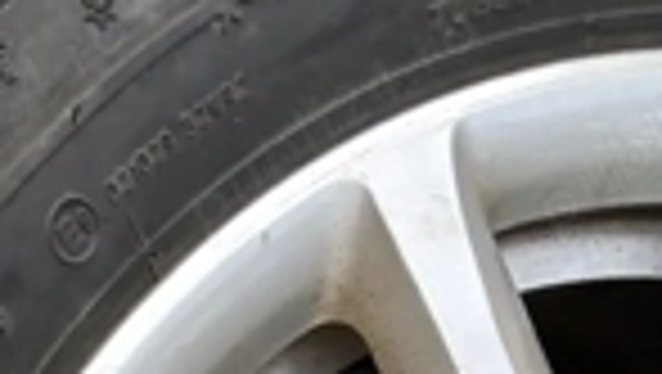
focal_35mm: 77
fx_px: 1353
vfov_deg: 12.5
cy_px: 879
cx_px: 72
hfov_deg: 26.6
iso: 125
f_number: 1.8
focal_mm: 3.98
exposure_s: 1/50
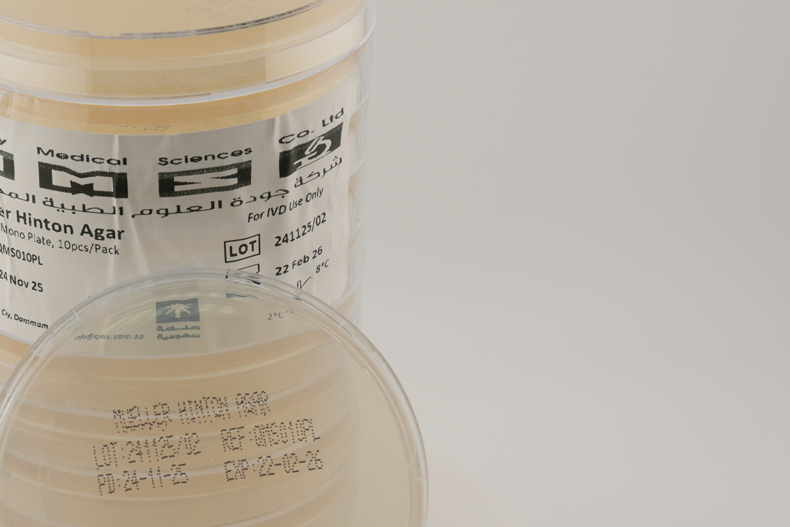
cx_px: 197
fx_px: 3072
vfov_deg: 9.8
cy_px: 296
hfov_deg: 14.6
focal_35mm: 140
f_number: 8
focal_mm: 58
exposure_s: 1/160
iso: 100
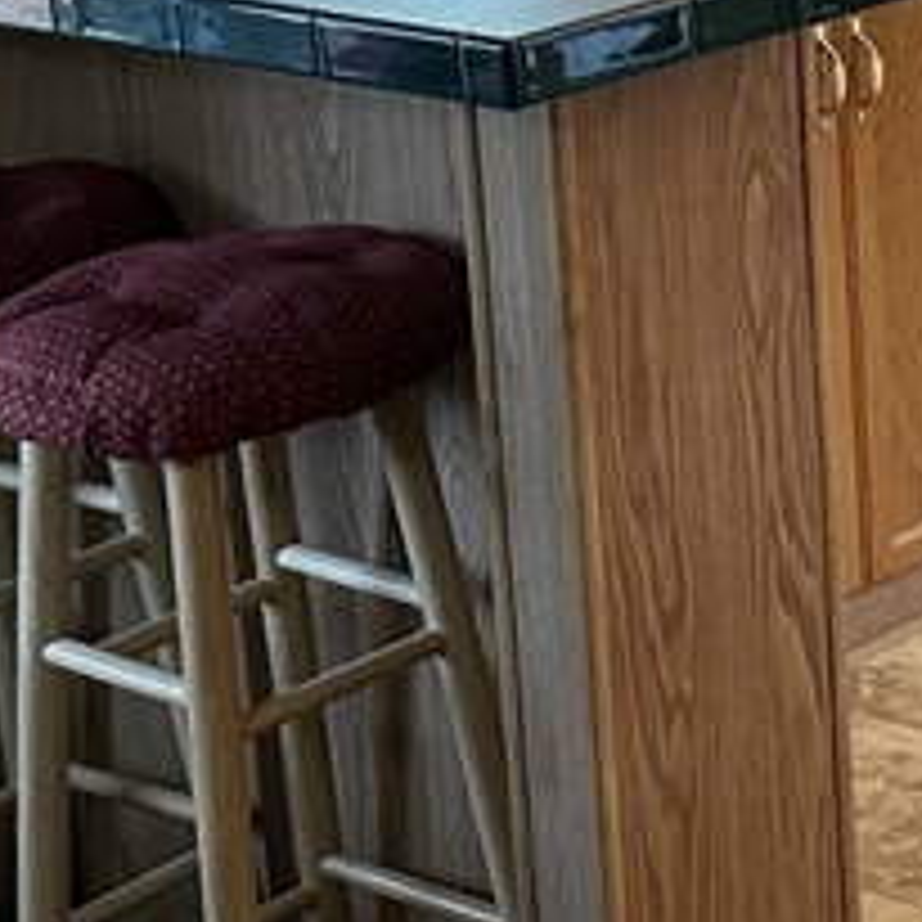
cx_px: 1813
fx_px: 3194
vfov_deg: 15.8
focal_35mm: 106
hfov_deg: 14.0
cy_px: -175
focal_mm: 6.86
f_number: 1.78
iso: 125
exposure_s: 1/120
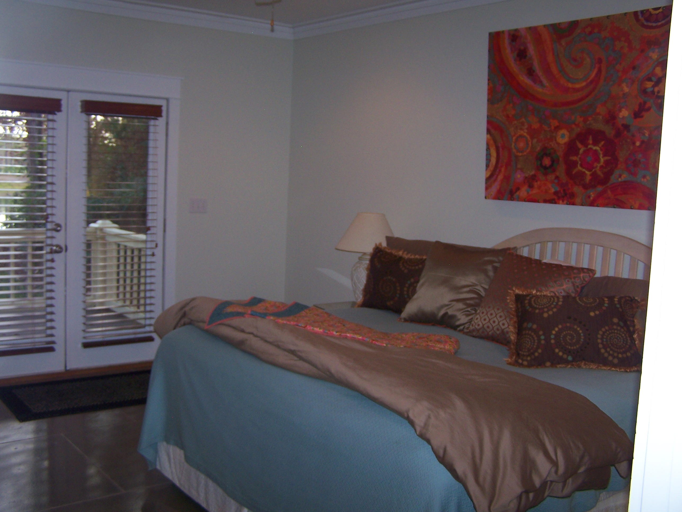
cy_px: 256
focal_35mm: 38
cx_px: 341
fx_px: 749
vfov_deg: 37.7
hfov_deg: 49.0
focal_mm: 6.3
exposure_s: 1/60
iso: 100
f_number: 2.8
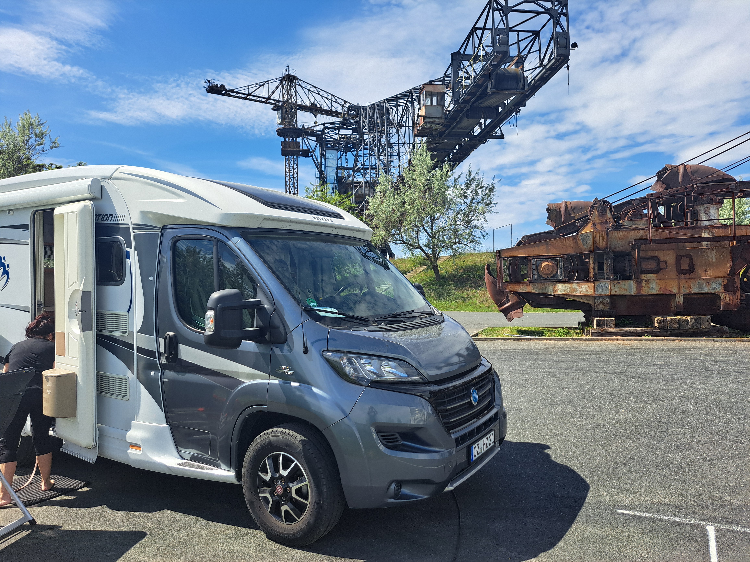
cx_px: 375
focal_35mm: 24
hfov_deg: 71.6
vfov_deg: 56.8
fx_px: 520
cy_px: 281
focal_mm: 5.23
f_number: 1.8
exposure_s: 1/1522
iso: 50
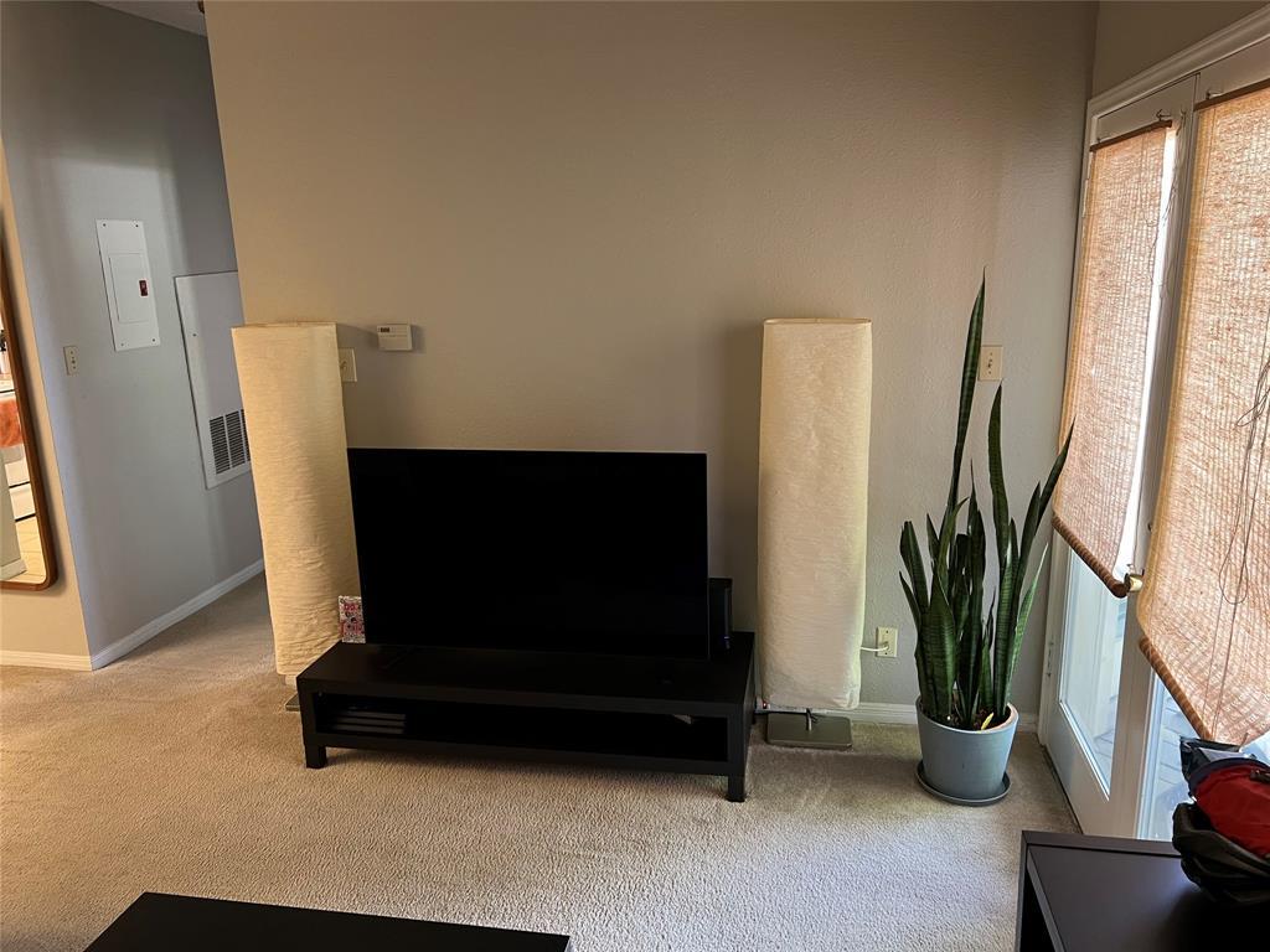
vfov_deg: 53.1
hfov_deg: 67.3
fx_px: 954
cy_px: 476
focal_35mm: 26
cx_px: 635
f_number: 1.5
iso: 320
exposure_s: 1/60
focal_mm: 5.7
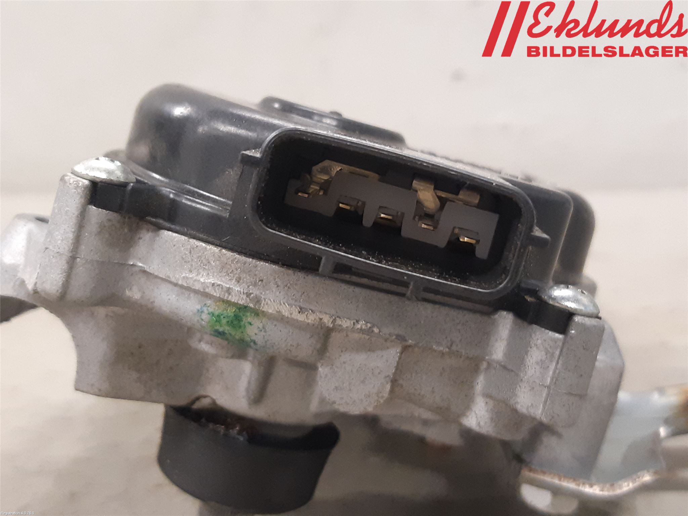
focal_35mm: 26
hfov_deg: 67.3
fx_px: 517
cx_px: 344
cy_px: 258
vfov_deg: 53.1
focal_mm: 3.93
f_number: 1.7
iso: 250
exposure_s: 1/33
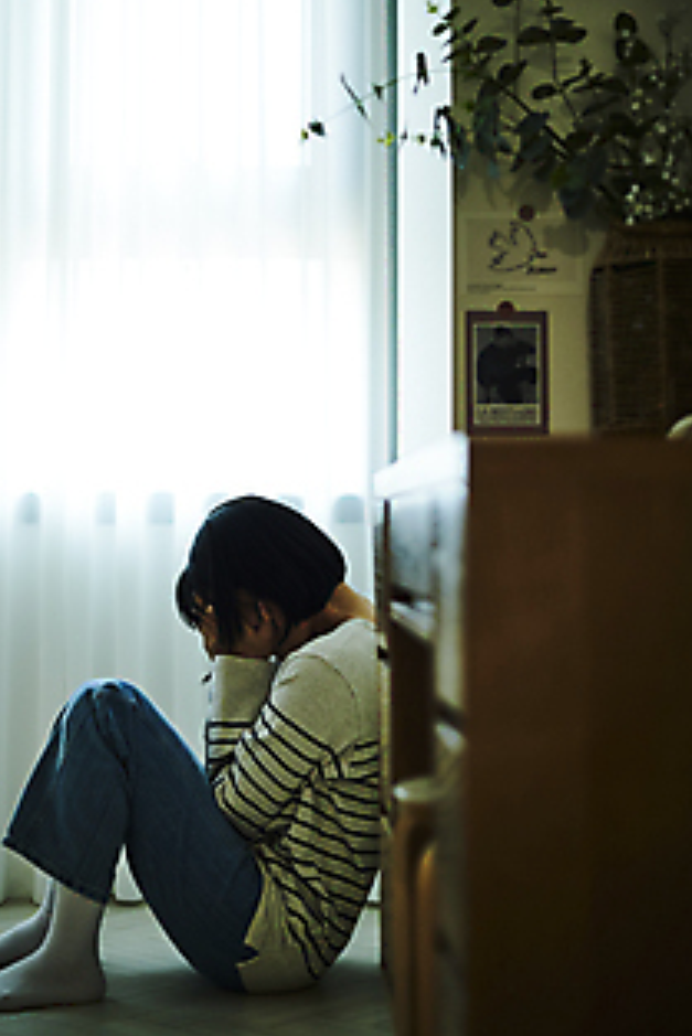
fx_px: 1843
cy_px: 427
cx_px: 257
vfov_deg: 31.3
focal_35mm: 64
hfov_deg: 21.2
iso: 500
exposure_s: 1/100
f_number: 2
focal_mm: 50
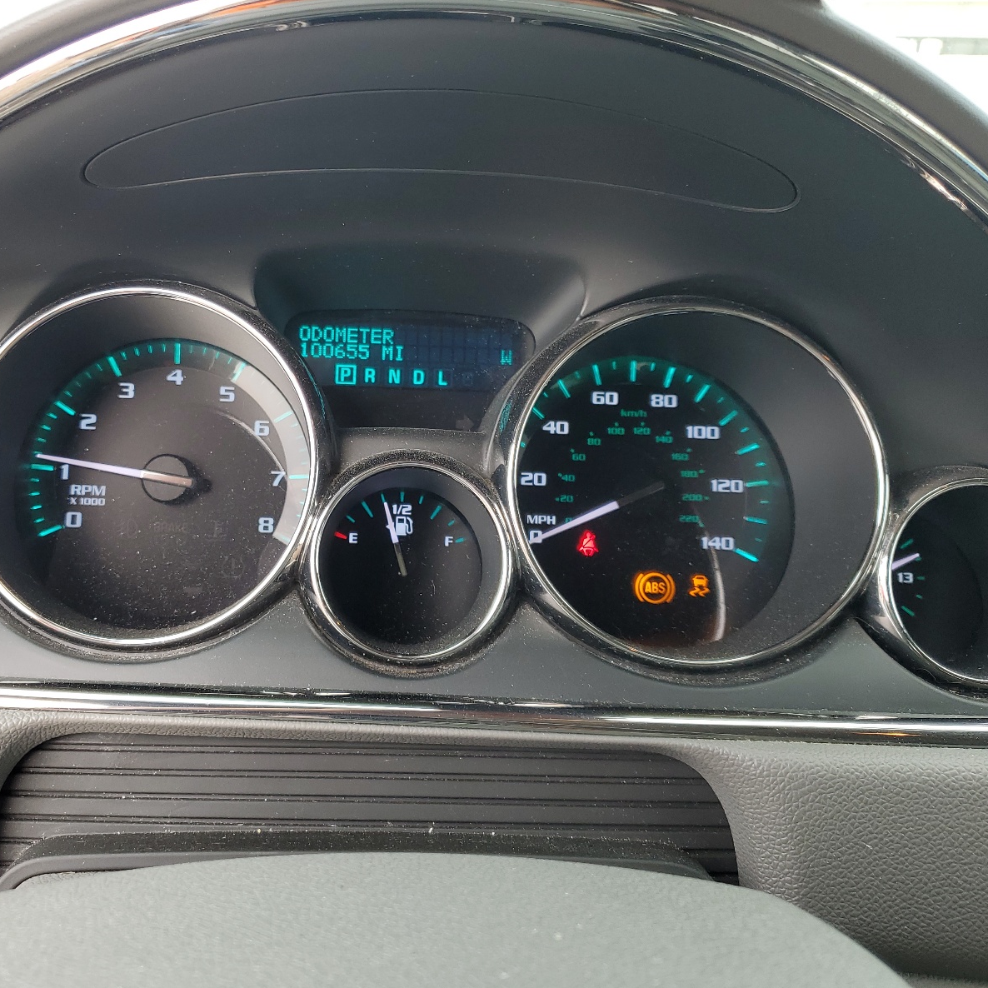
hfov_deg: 52.2
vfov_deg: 52.5
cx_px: 402
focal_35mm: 31
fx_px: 1001
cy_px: 498
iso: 50
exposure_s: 1/132
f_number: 1.5
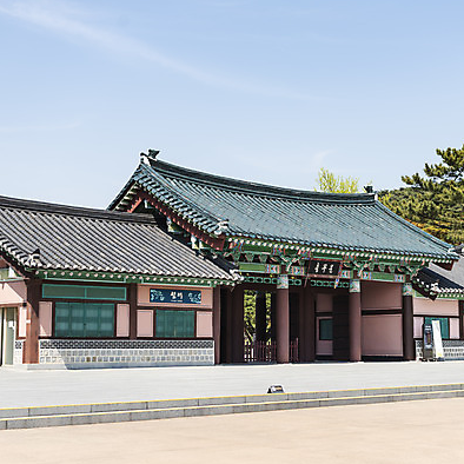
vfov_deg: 27.7
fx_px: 940
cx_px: 286
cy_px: 232
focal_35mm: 62
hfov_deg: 27.6
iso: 100
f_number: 4
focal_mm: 48
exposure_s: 1/1000
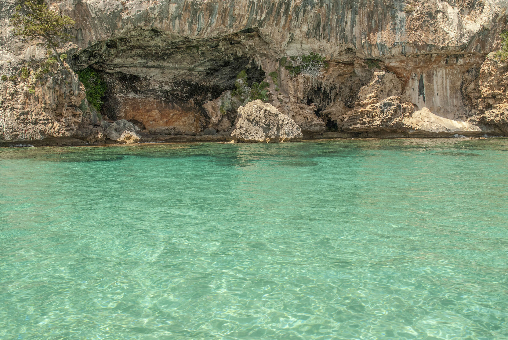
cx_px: 254
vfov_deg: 40.1
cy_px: 170
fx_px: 466
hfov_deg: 57.2
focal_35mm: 33
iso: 200
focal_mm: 22
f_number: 8
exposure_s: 1/250
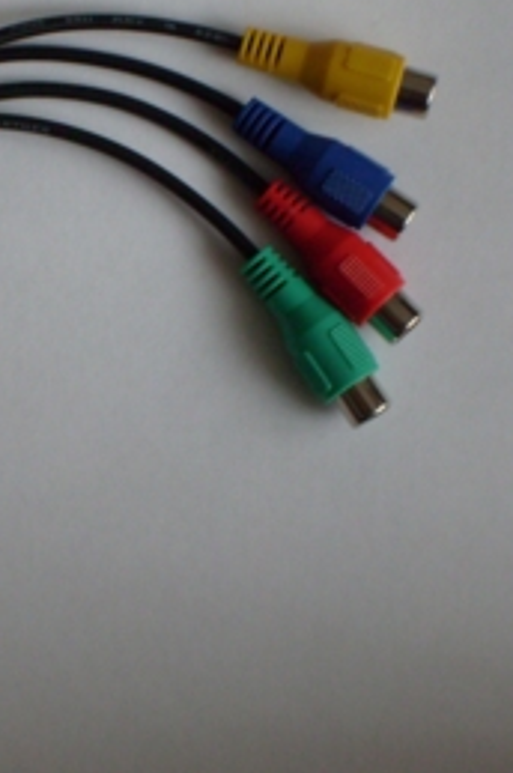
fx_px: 3172
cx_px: -81
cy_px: 328
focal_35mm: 148
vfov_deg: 13.9
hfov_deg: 9.1
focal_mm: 15.5
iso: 120
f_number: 4.6
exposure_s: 1/90
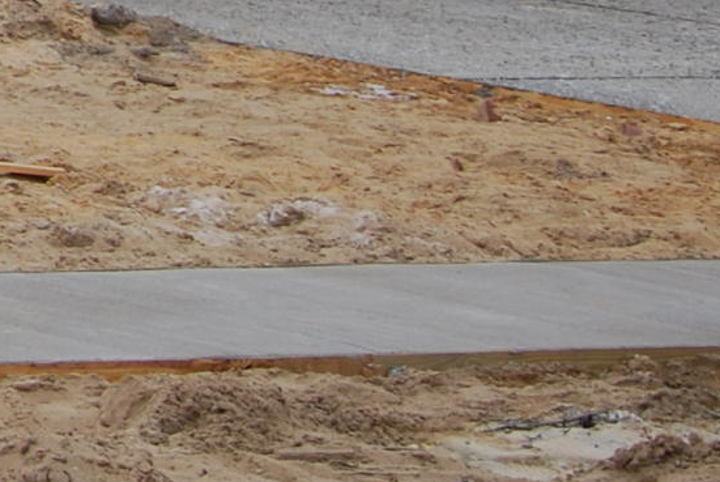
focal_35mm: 245
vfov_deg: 5.4
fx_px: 4906
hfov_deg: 7.8
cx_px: -1044
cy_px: -654
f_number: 5.6
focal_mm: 30
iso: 110
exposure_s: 1/125
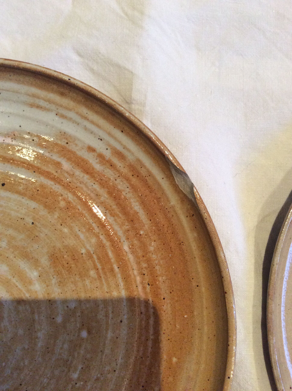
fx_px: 361
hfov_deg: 44.1
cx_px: 146
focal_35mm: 32
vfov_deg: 56.9
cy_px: 196
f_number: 2.4
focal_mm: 3.3
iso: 200
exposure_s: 1/25
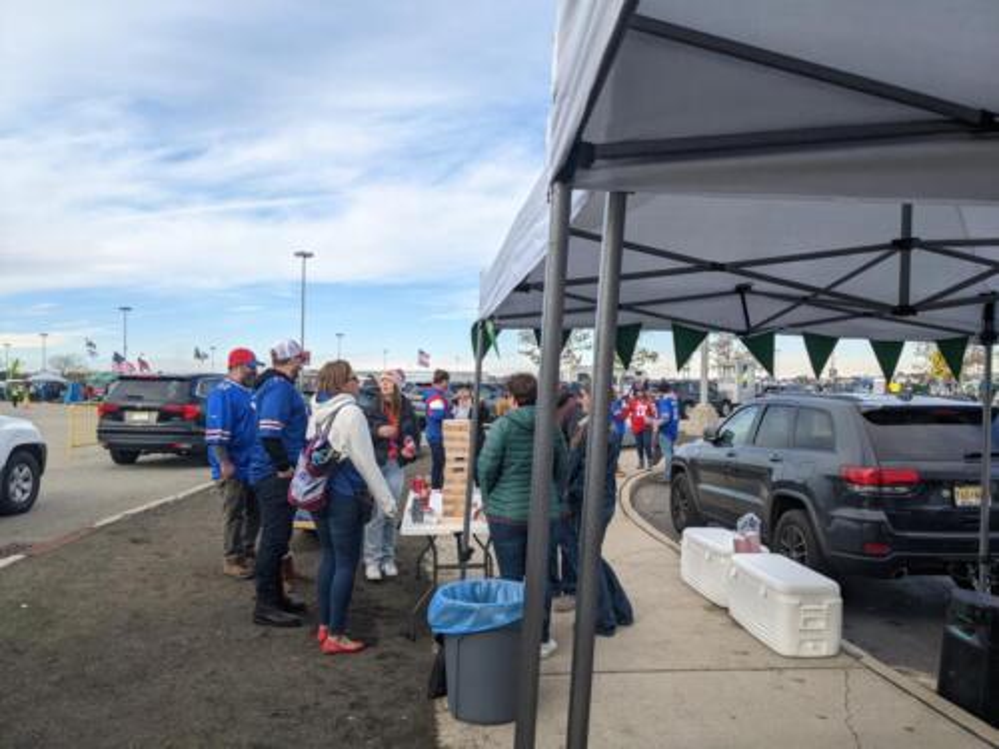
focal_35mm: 27
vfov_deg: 51.4
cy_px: 374
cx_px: 500
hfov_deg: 65.3
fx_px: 779
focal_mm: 4.38
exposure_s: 1/2347
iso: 80
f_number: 1.73
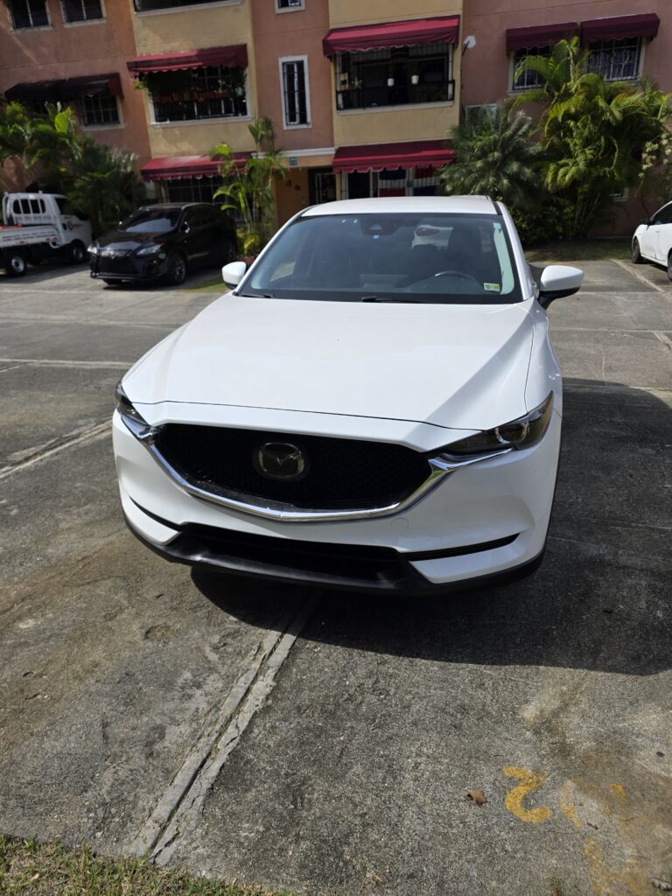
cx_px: 336
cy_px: 448
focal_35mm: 23
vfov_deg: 73.9
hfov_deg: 58.9
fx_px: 595
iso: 12
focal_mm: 6.3
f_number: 1.7
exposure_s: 1/1114
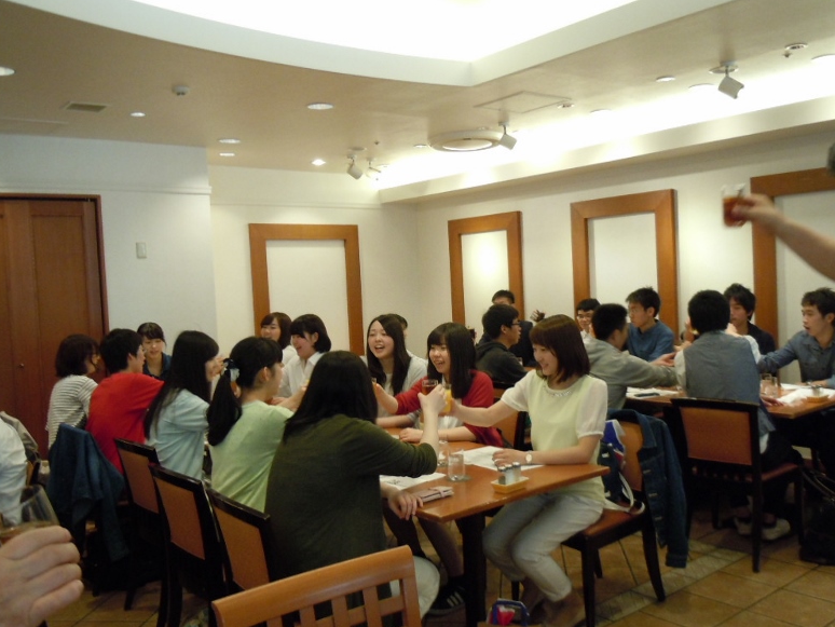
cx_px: 422
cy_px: 323
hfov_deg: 58.3
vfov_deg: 45.5
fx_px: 748
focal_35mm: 31
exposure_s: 1/20
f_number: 3.5
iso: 400
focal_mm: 5.4
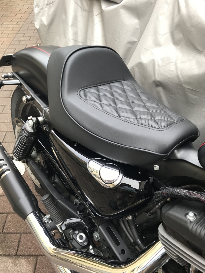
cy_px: 136
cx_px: 102
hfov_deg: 49.7
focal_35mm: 28
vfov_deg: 63.4
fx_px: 221
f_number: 1.8
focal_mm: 3.99
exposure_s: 1/40
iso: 25
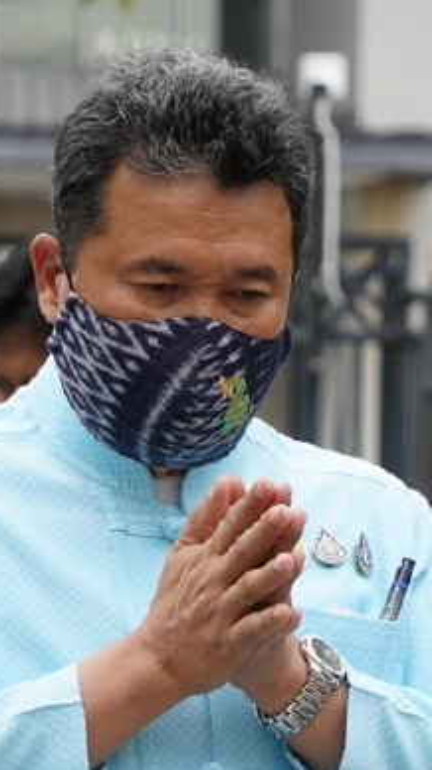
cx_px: 194
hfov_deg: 3.6
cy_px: 731
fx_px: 6808
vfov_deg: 6.4
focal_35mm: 334
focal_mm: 103
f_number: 5.6
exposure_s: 1/350
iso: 1000
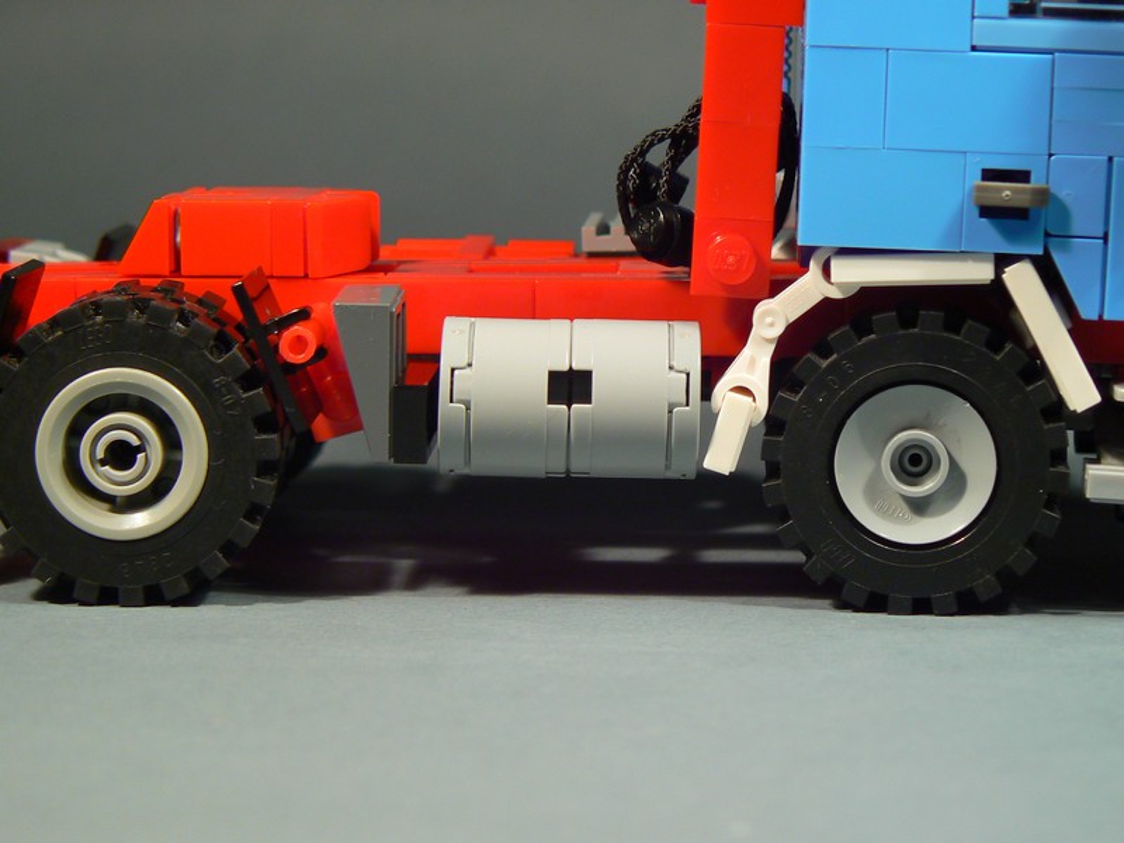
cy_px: 422
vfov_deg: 14.2
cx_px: 562
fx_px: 3377
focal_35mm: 104
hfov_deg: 18.9
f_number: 3.2
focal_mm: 17.3
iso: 80
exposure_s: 1/10
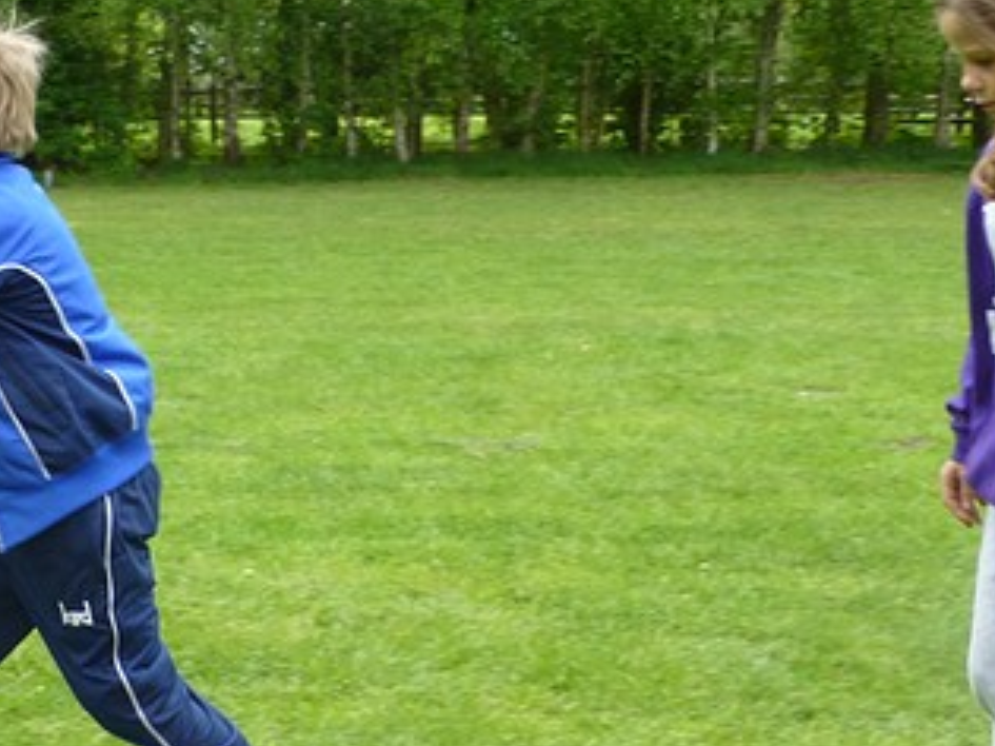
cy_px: 443
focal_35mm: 61
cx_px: 237
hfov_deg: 31.1
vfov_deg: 24.0
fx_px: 1753
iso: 100
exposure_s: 1/80
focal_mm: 4.3
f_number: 3.3
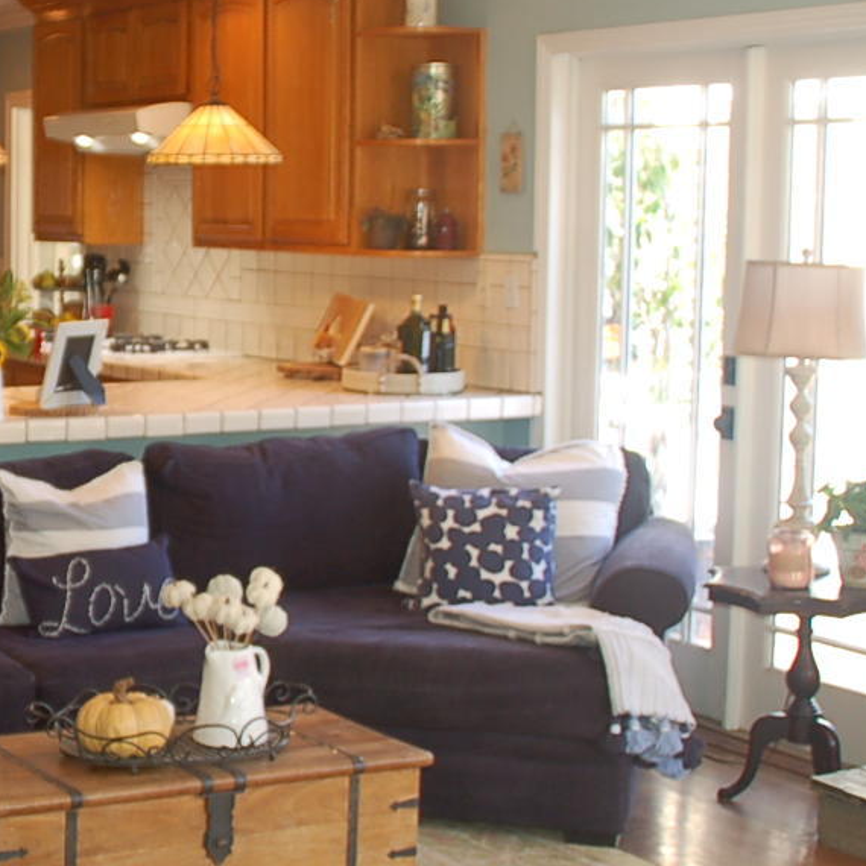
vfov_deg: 23.3
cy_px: 362
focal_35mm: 74
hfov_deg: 22.2
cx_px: -62
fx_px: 2094
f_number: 3.8
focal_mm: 22
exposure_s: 1/60
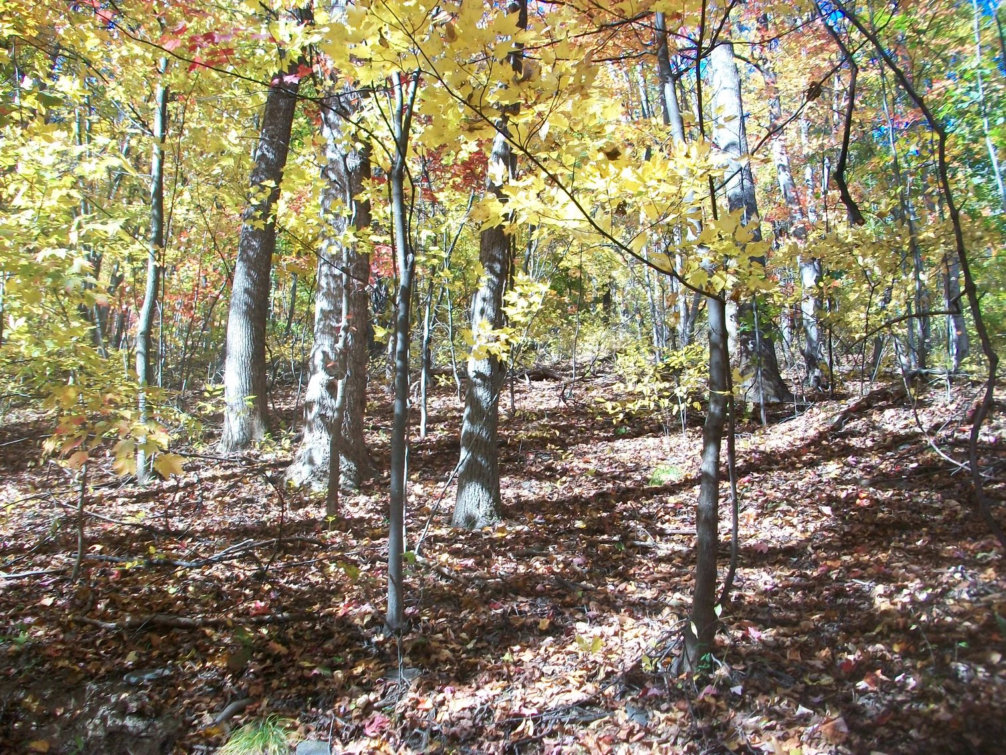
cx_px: 503
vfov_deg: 41.8
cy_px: 378
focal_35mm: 34
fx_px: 988
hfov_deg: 54.0
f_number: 2.8
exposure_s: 1/160
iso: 80
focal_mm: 5.7
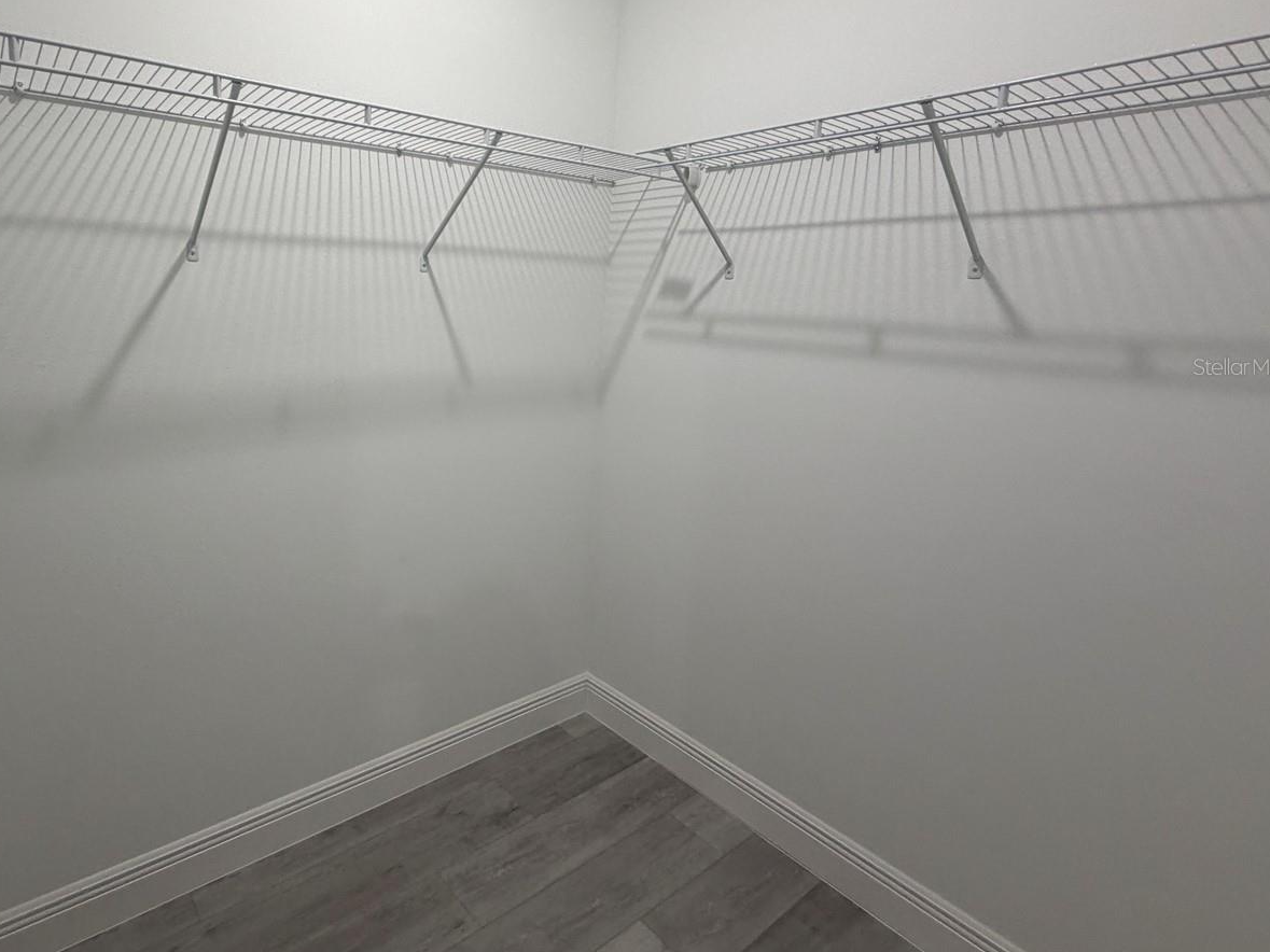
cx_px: 433
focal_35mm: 19
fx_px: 697
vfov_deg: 67.8
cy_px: 366
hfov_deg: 82.1
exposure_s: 1/120
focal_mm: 2.22
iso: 200
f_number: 2.2
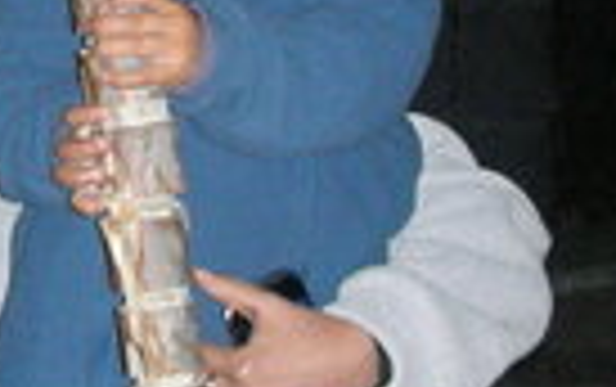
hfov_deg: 11.8
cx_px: -144
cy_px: -94
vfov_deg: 7.5
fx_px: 2908
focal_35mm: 173
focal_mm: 5.8
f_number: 3
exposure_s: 1/60.1
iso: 200
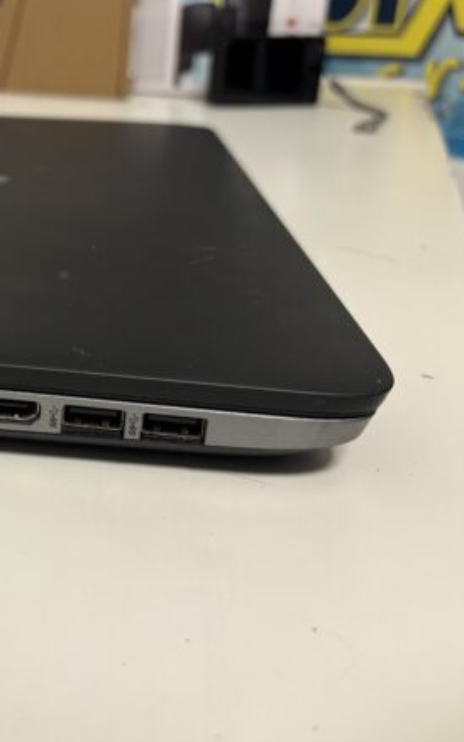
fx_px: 890
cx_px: -71
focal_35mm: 44
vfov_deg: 45.2
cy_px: 324
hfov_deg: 26.5
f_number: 1.6
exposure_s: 1/50
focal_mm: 5.96
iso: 200
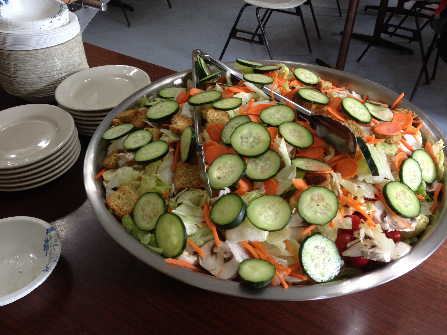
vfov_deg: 40.7
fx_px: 452
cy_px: 168
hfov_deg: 52.6
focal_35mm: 35
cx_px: 224
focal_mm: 4.28
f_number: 2.4
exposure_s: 1/40
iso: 80
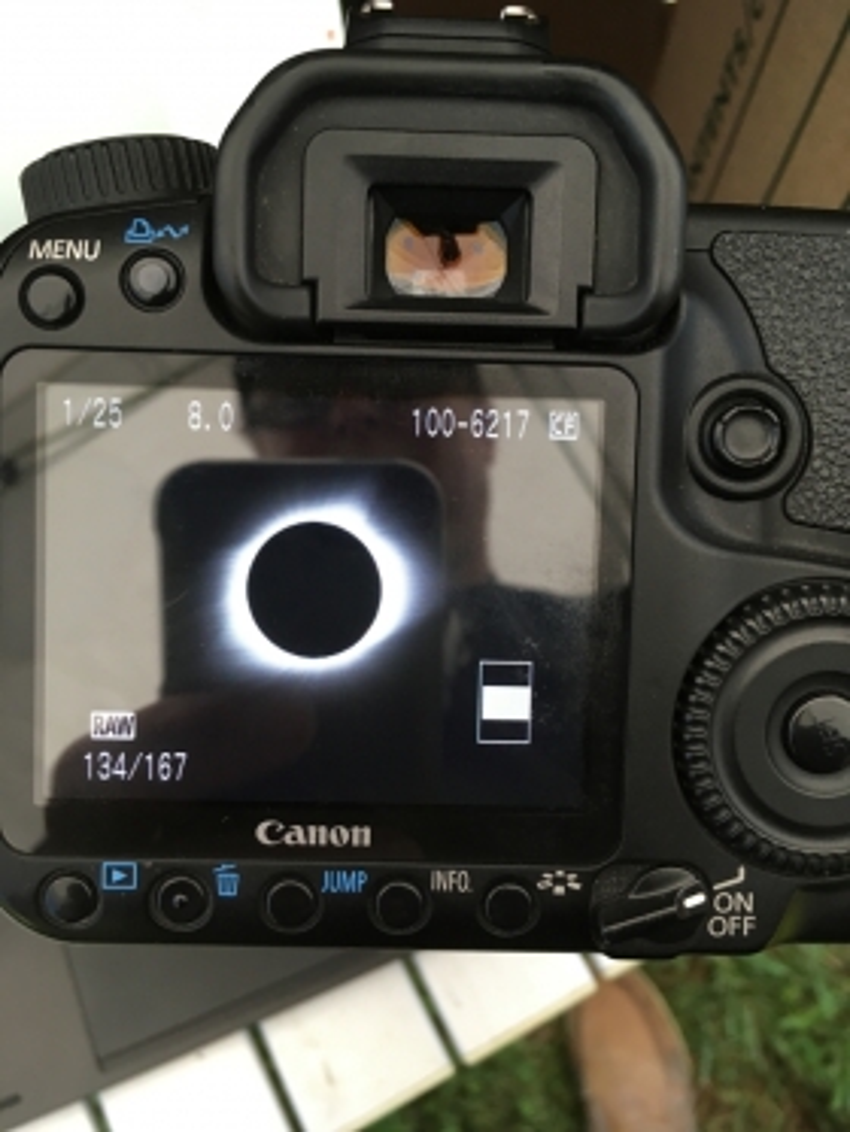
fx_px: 949
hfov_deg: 48.3
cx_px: 425
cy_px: 566
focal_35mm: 29
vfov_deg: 61.6
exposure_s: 1/30
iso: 80
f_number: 2.2
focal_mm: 4.15
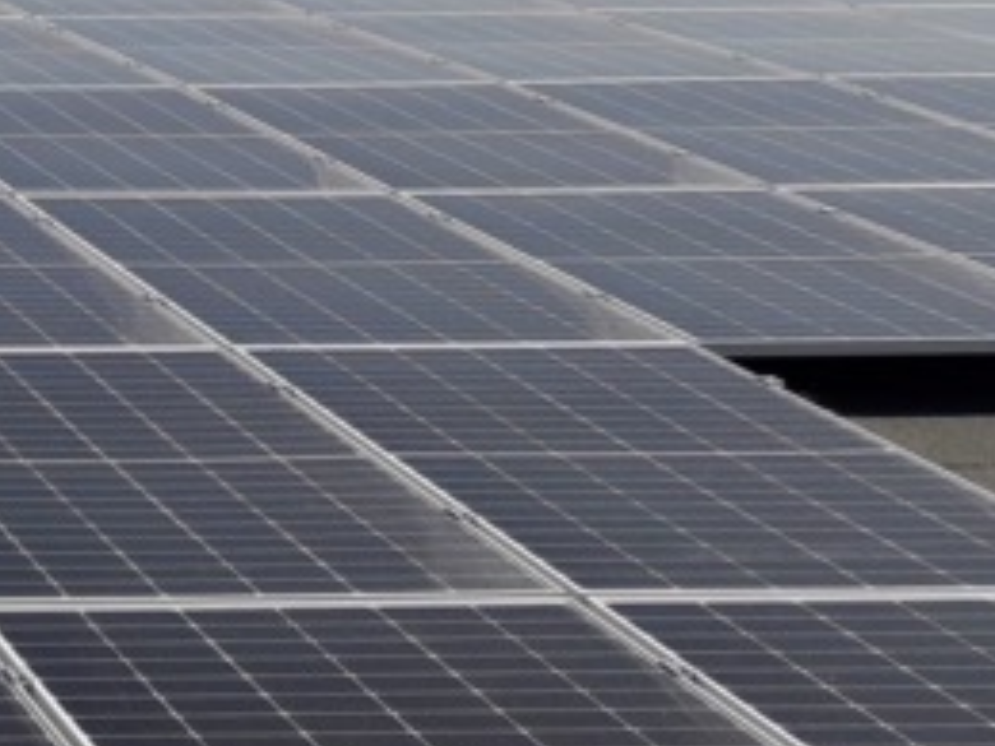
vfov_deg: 12.8
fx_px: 3191
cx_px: -911
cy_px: -287
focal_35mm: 111
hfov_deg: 14.9
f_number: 1.9
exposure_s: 1/2257
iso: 40
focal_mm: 3.7
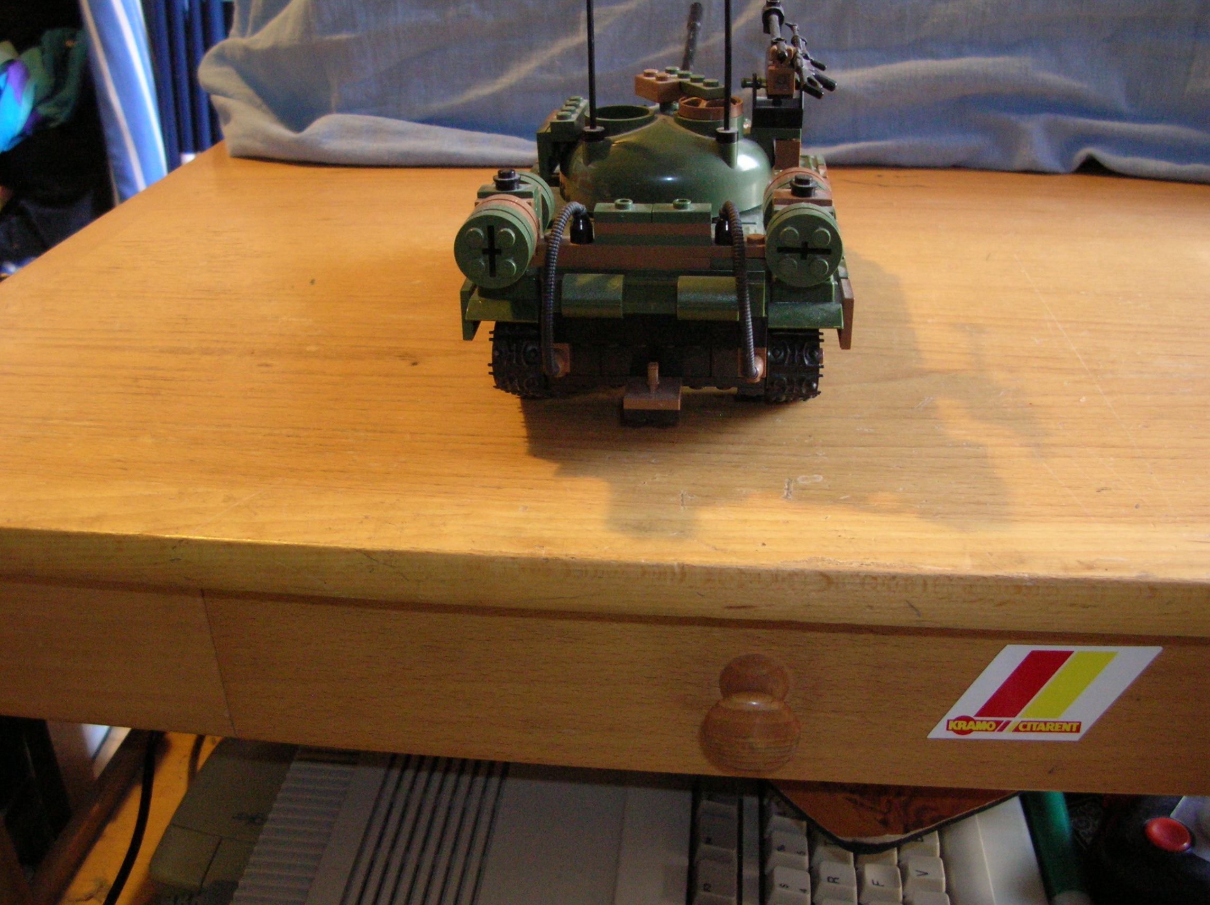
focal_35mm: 35
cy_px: 452
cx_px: 605
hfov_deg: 52.7
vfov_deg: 40.6
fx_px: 1222
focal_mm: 5.8
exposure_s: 1/5.1
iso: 200
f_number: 2.8
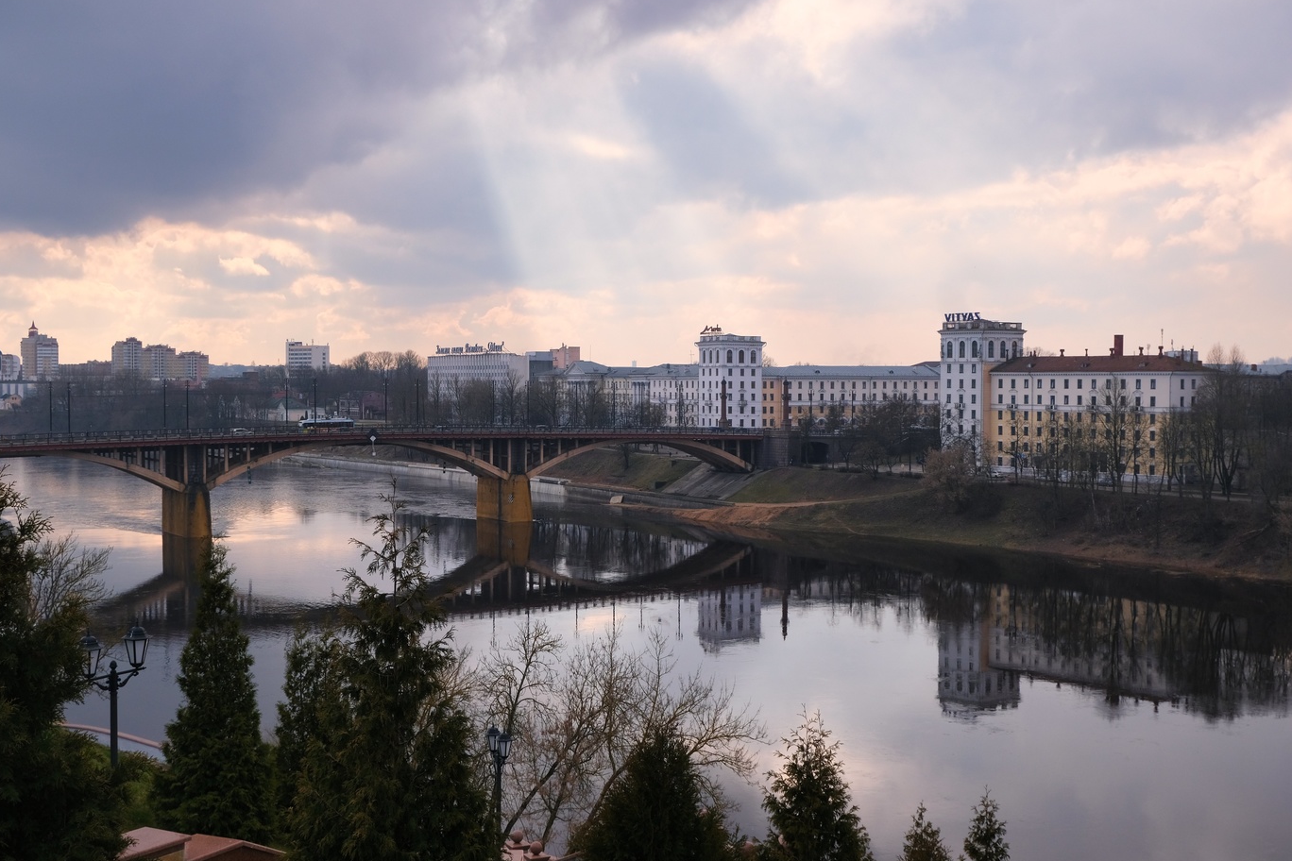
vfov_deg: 30.5
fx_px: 1579
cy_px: 432
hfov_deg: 44.5
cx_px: 639
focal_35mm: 44
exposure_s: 1/420
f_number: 8
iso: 320
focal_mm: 28.8
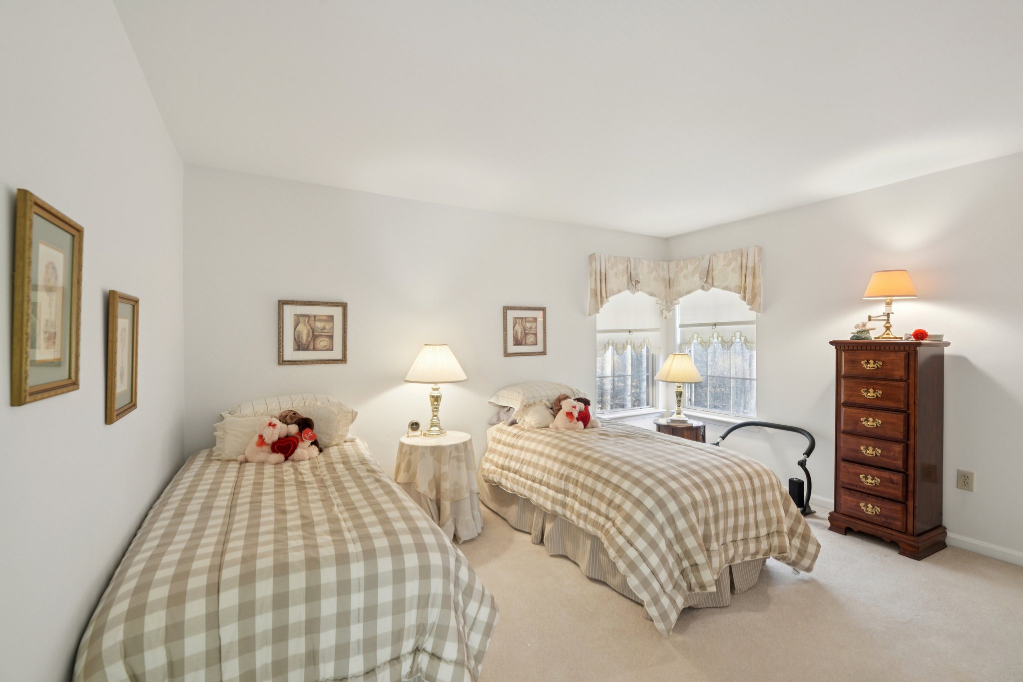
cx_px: 512
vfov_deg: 77.3
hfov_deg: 100.4
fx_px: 426
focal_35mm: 15
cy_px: 341
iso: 280
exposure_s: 1/15
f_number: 8
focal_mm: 15
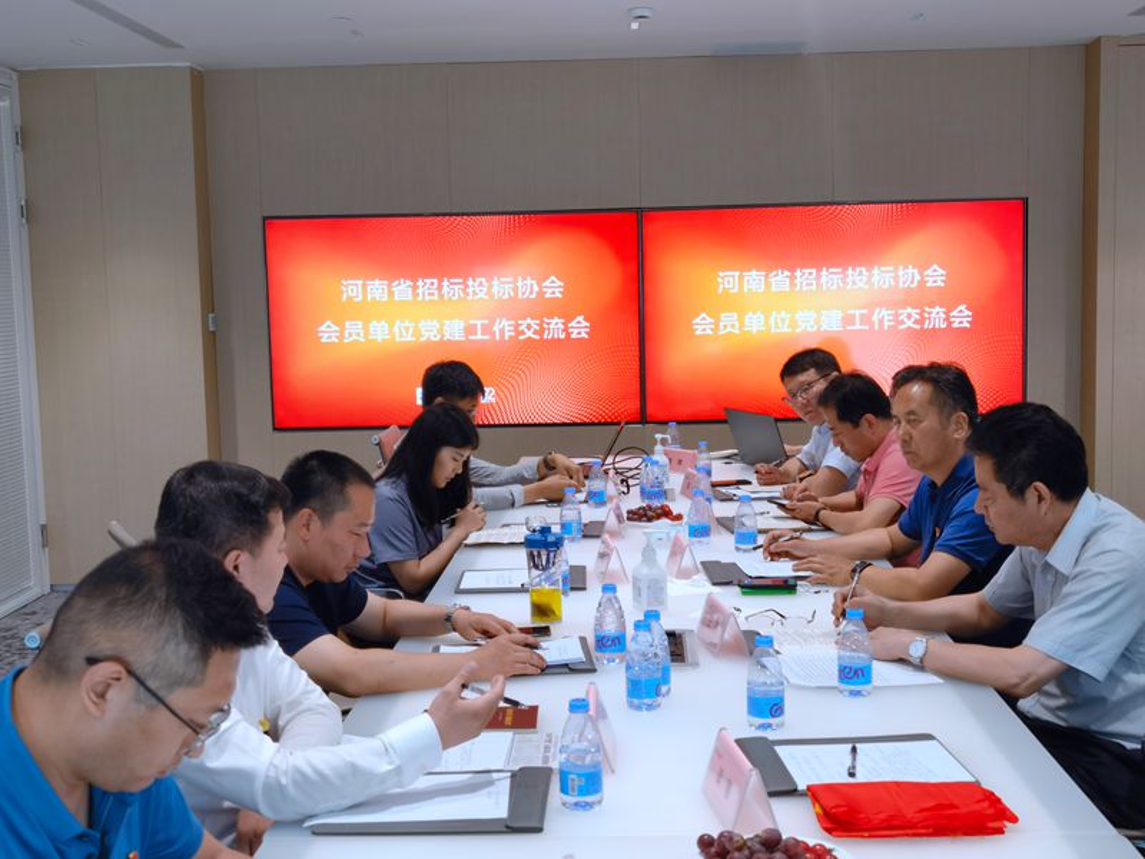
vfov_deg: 31.5
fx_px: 1522
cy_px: 430
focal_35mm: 46
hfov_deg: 41.2
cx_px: 572
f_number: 1.9
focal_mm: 6.67
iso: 100
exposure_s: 1/100
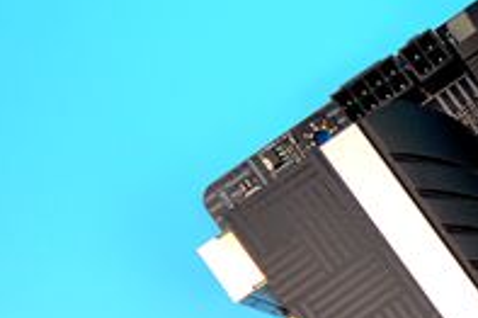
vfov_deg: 11.8
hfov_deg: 15.1
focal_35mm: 114
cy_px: 331
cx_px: 903
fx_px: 1512
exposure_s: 1/60
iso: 400
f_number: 5
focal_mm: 20
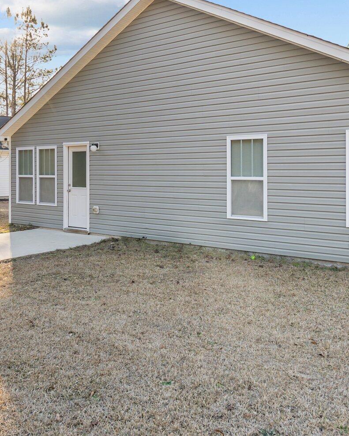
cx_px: 169
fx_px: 452
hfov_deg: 42.2
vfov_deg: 51.1
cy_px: 167
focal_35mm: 35
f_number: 4
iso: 250
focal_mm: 18
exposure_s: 1/640
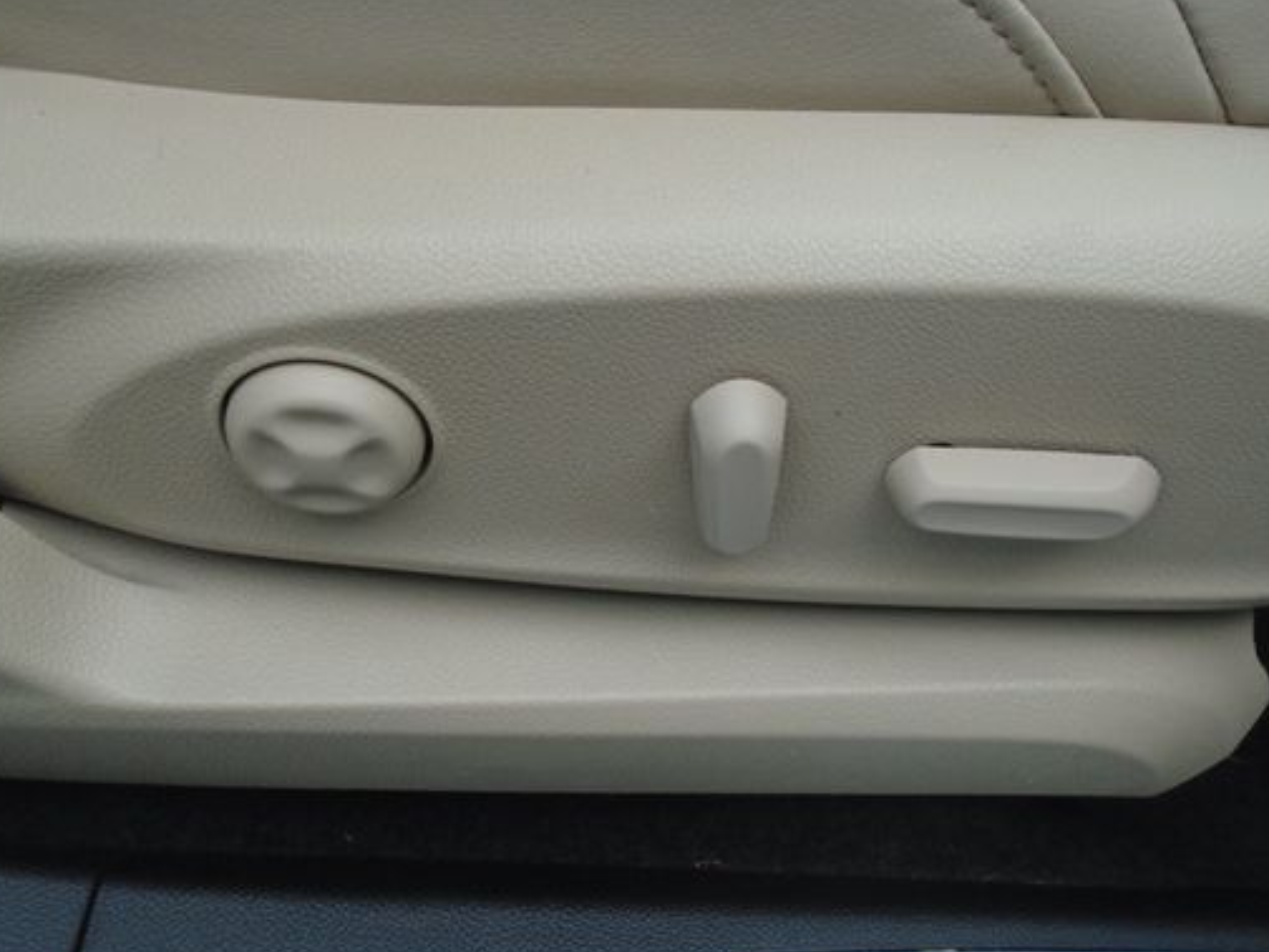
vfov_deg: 42.9
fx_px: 1210
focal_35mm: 33
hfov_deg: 55.1
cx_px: 730
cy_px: 501
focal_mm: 4.6
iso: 100
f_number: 3.2
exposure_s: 1/100
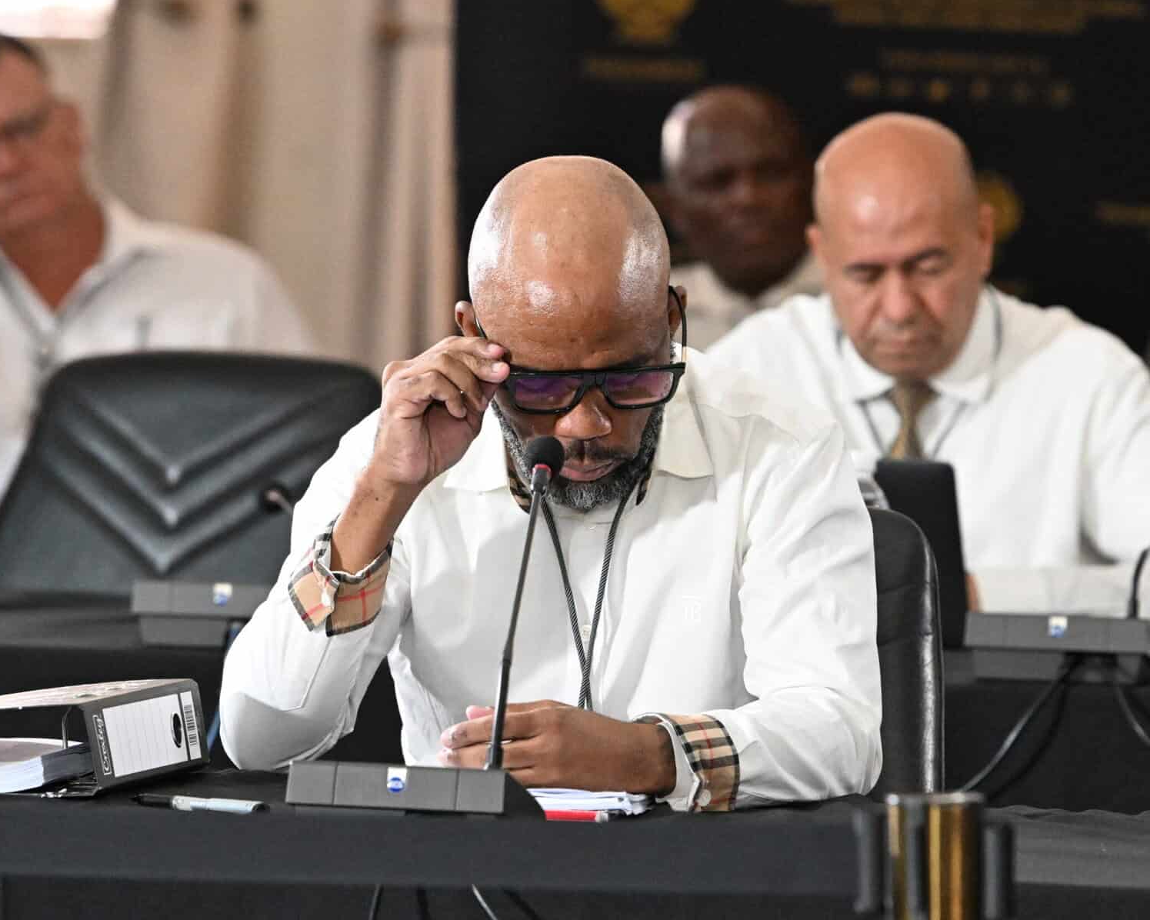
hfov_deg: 5.7
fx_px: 11538
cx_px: 648
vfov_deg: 4.6
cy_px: 459
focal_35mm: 339
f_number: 4.5
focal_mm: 200
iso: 8000
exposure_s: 1/400
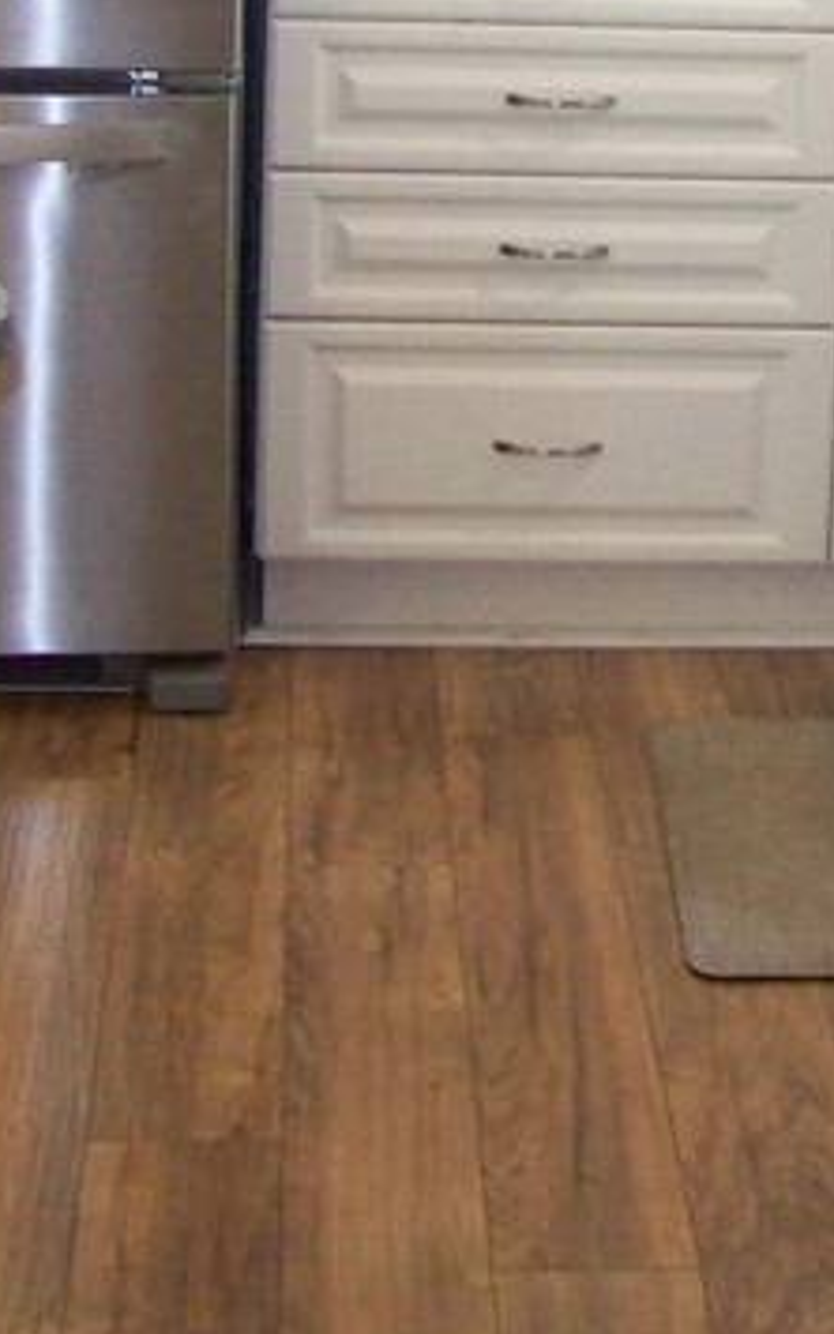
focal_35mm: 110
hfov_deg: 11.7
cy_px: 19
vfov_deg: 18.5
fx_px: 3999
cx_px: 969
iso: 200
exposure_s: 1/30
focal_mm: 5.85
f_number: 2.8
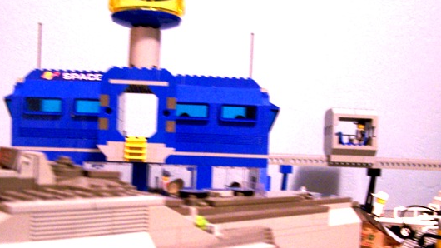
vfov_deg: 23.8
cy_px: 178
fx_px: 585
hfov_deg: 41.3
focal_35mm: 50
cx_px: 229
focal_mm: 6.3
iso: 140
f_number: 2.8
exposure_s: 1/8
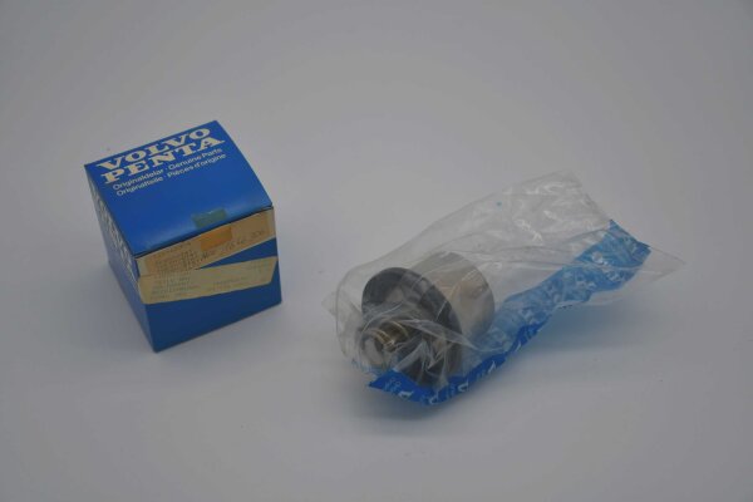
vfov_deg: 22.6
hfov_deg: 33.4
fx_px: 1255
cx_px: 376
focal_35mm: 60
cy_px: 251
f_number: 4.5
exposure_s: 1/640
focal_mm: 40
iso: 200
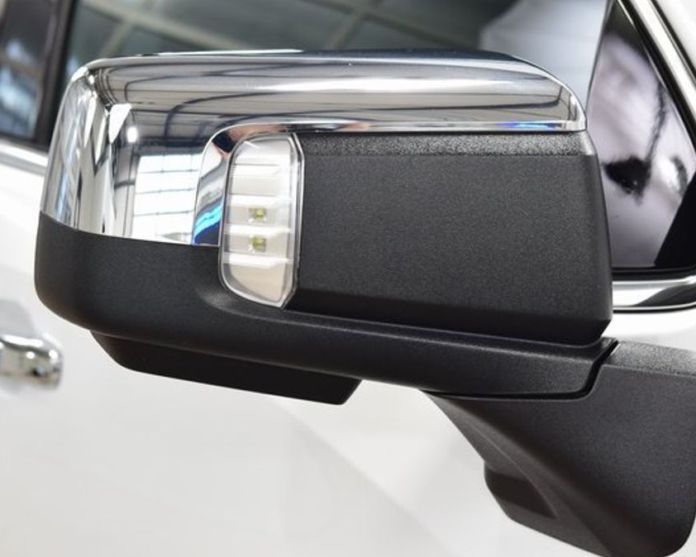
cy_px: 281
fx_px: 1834
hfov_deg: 21.5
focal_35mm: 89
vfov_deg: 17.3
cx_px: 382
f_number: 6.3
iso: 640
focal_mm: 52
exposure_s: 1/15
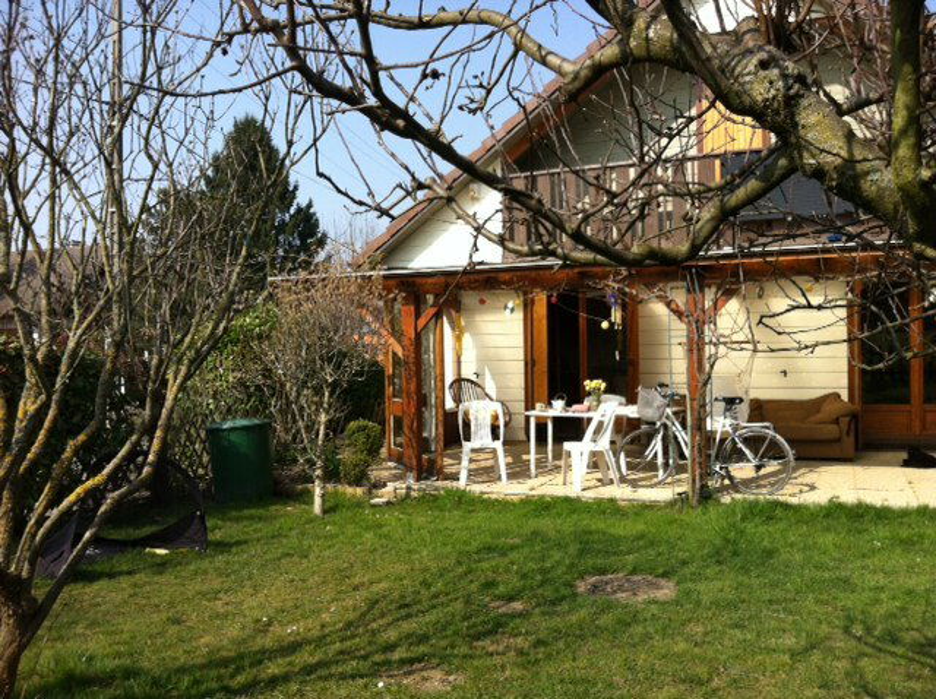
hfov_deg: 52.7
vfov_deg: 40.6
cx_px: 468
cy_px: 350
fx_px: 945
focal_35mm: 35
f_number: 2.8
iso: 80
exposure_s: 1/914
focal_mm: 3.85
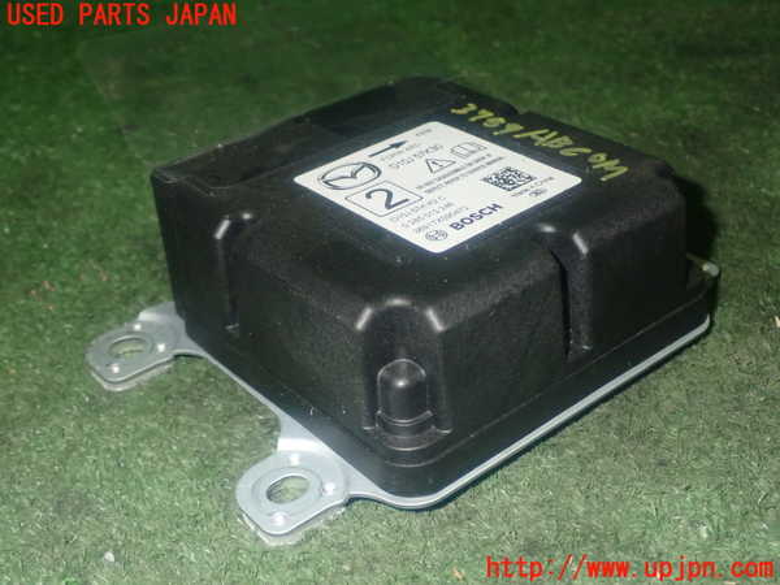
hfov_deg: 40.4
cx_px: 390
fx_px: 1059
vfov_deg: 30.9
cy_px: 292
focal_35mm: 47
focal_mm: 8.4
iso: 800
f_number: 9
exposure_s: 1/50
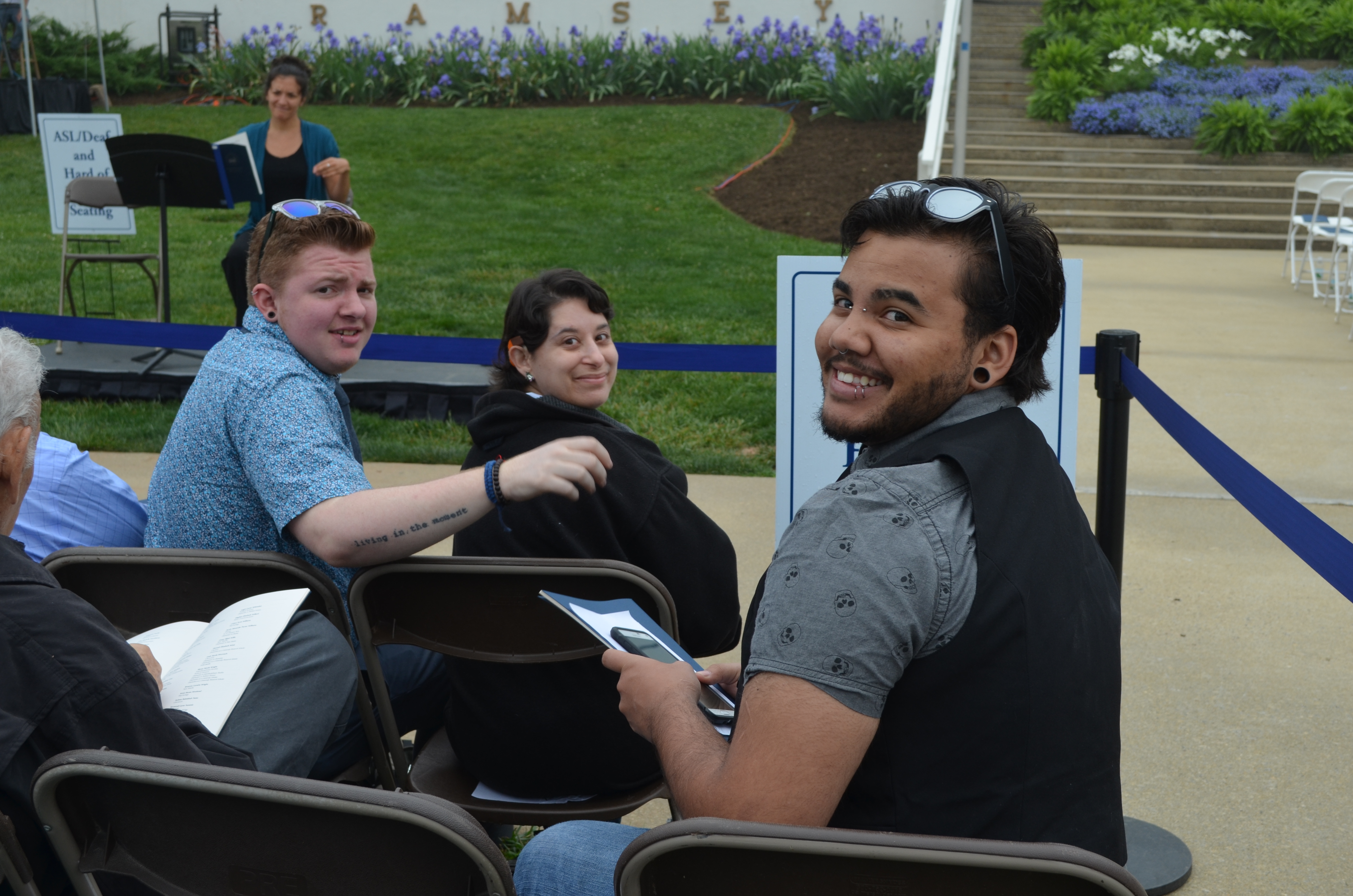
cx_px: 676
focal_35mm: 48
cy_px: 448
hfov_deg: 41.2
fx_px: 1800
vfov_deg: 28.0
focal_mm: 32
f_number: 7.1
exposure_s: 1/200
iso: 200
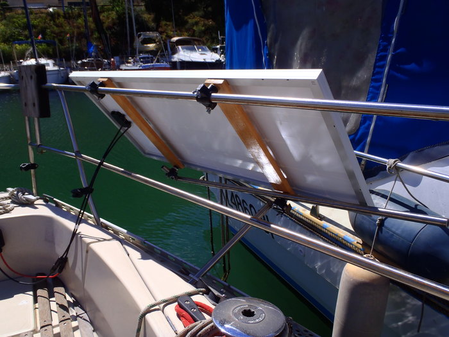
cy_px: 168
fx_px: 363
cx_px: 224
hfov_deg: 63.4
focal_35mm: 28
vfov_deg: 49.7
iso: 80
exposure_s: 1/1000
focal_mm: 5
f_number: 3.9
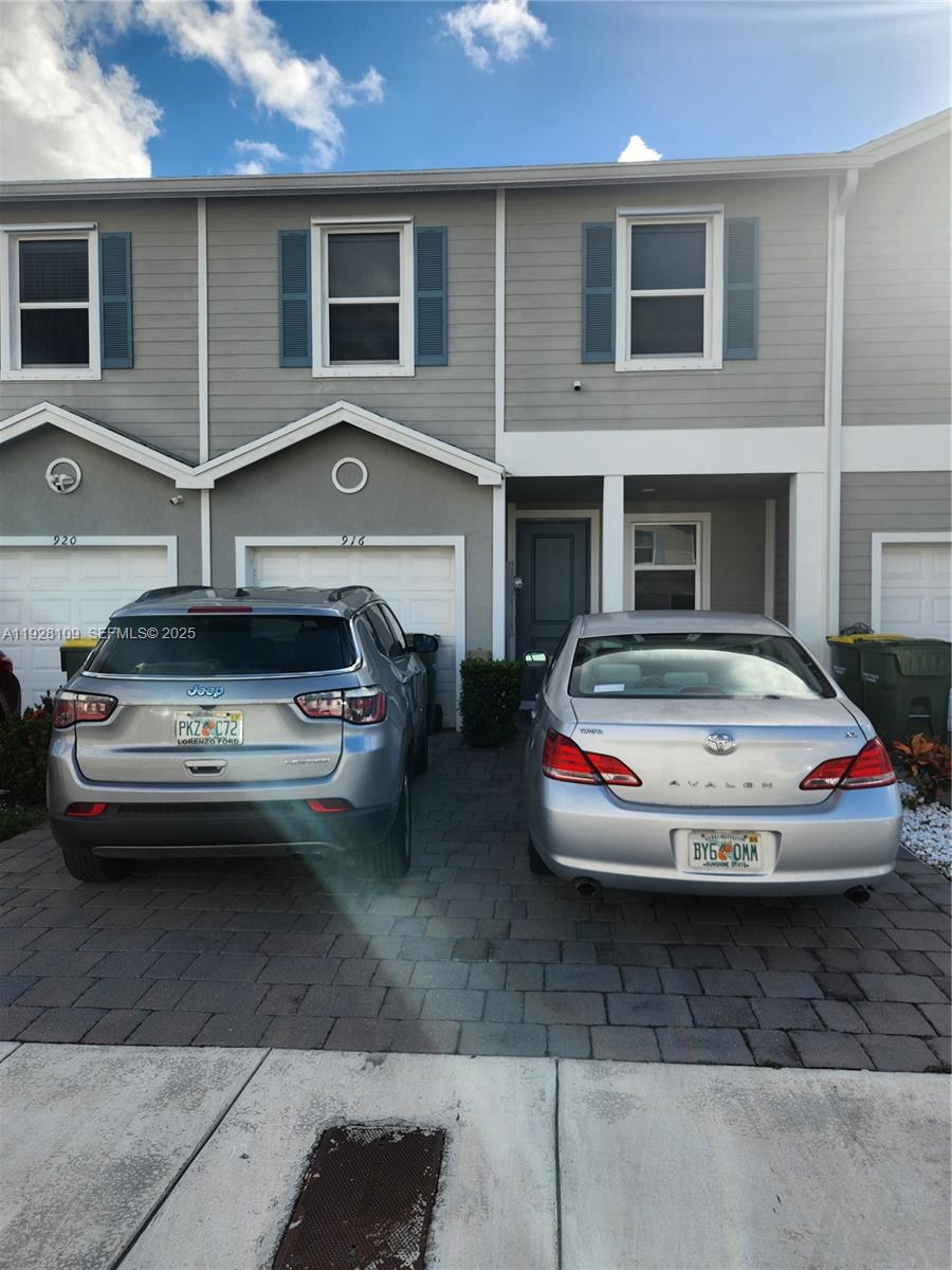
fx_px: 843
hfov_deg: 58.9
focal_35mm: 23
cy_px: 635
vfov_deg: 73.9
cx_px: 476
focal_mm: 5.4
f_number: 1.8
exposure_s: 1/1321
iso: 20
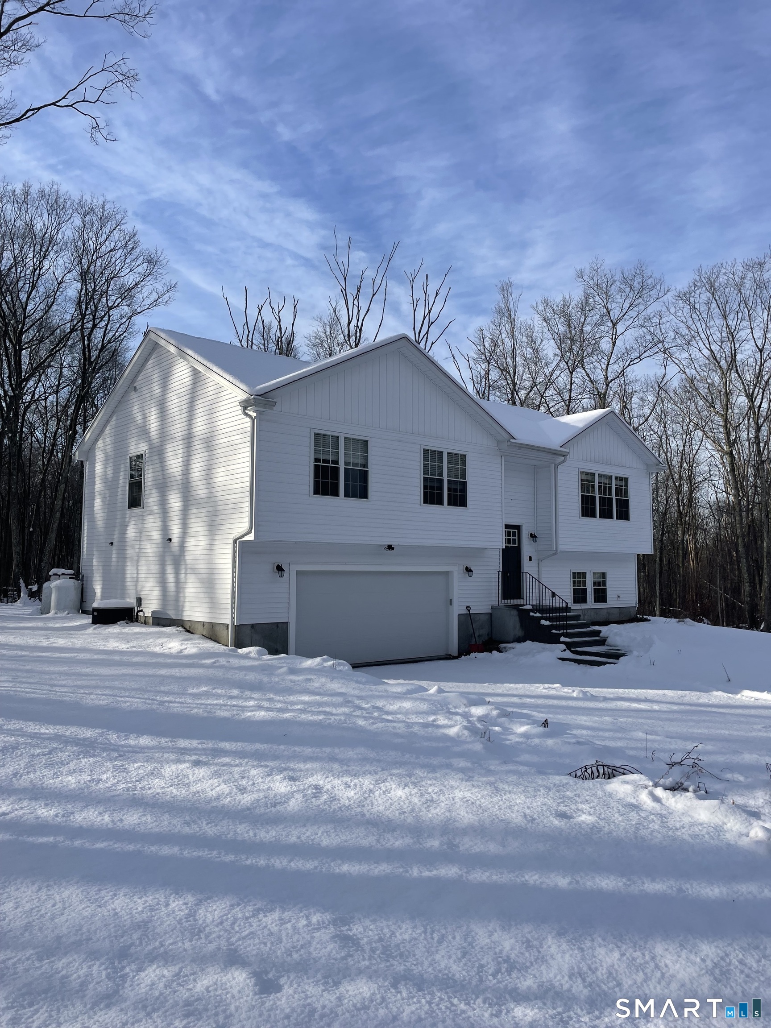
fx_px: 772
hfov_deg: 53.1
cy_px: 514
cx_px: 386
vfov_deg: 67.3
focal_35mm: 26
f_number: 1.6
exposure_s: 1/4292
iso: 32
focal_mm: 4.2
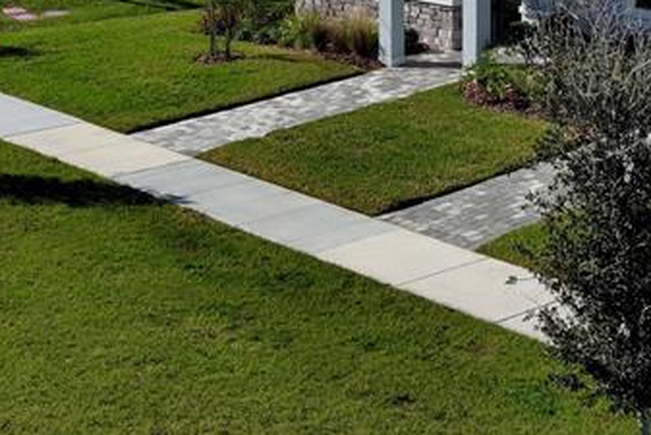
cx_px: 413
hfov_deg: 23.0
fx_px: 1592
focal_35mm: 88
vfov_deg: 14.5
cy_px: -218
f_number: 9
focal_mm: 10.57
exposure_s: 1/400
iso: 100
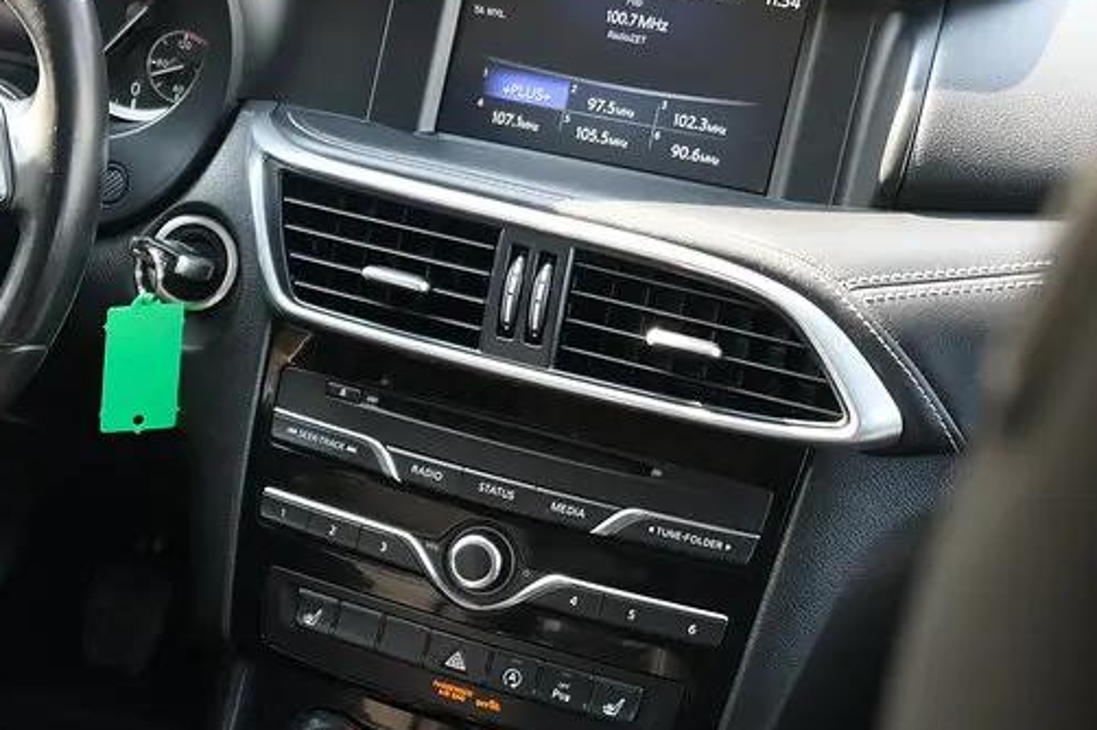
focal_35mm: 79
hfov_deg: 24.2
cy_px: 410
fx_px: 2406
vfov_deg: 17.2
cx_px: -80
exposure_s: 1/50
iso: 320
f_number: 3.2
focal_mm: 23.3
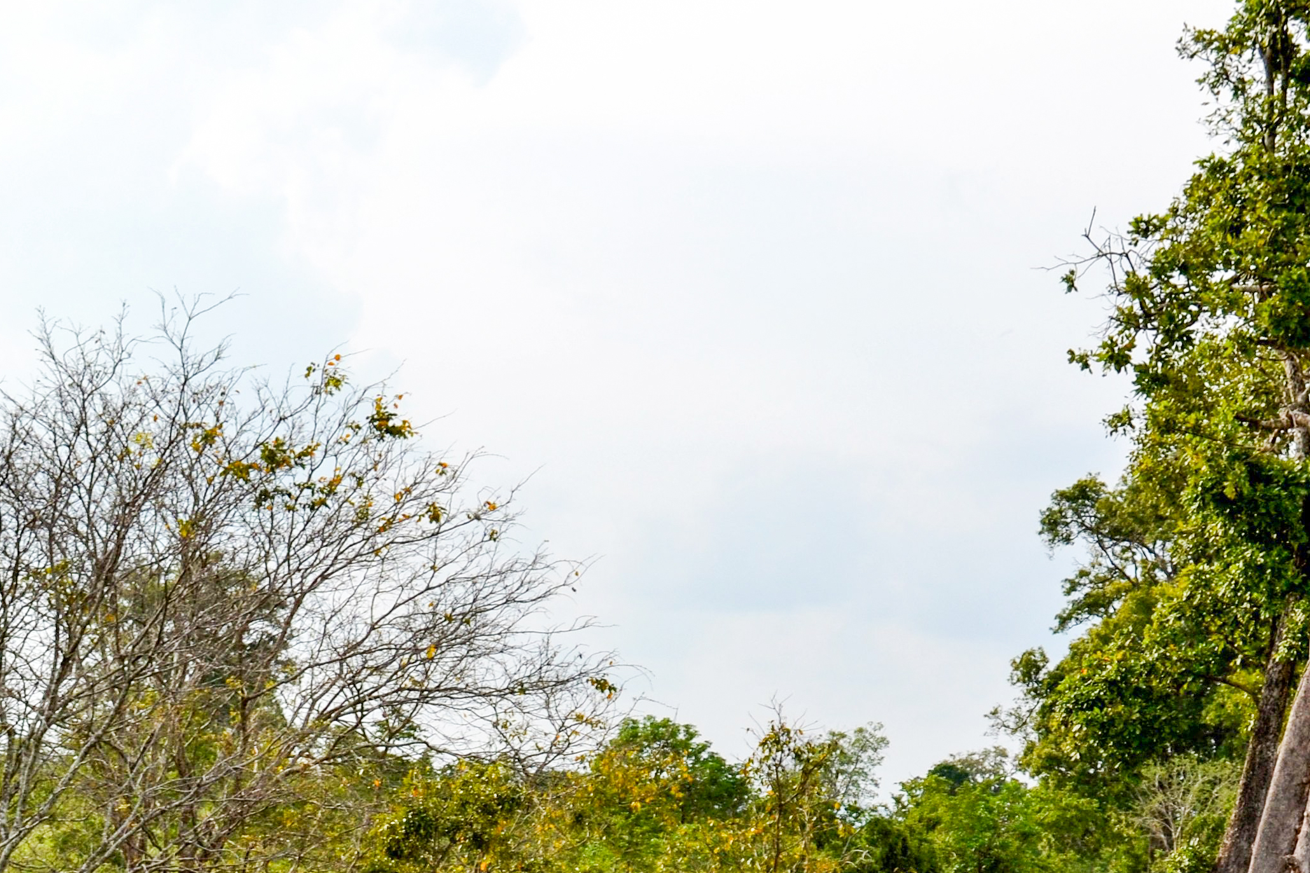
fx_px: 3421
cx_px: 613
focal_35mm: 94
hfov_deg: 21.7
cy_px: 898
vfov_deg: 14.3
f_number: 8
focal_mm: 28
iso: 100
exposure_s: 1/200
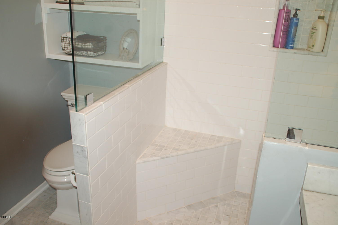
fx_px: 310
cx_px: 169
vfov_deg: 39.9
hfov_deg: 57.3
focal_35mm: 33
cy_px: 112
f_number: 3.8
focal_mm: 22
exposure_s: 1/60
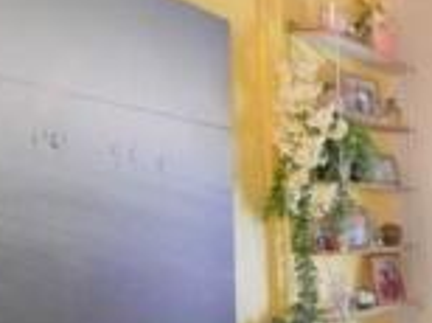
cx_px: 550
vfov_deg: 25.8
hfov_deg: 29.7
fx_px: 660
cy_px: 336
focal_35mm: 53
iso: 2500
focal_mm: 7
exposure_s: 1/60
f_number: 4
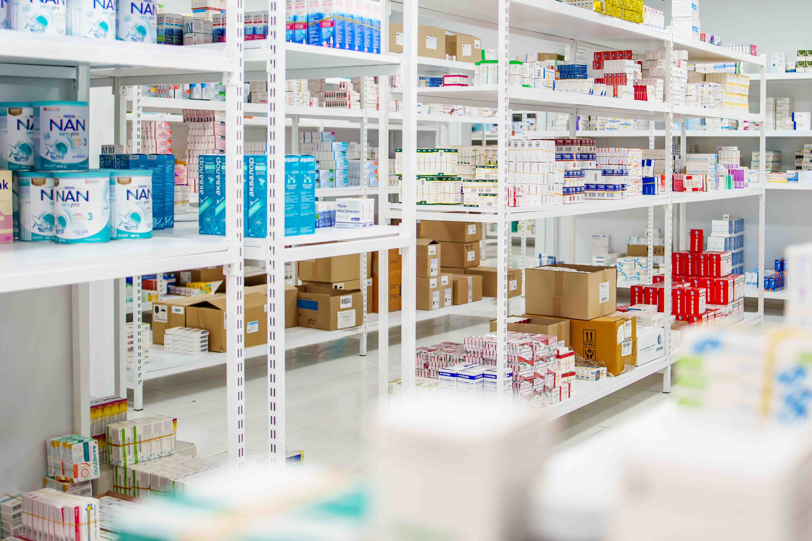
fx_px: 1037
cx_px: 491
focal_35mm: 46
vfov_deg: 29.1
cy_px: 186
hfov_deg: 42.5
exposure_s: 1/125
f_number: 2.8
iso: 200
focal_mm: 35
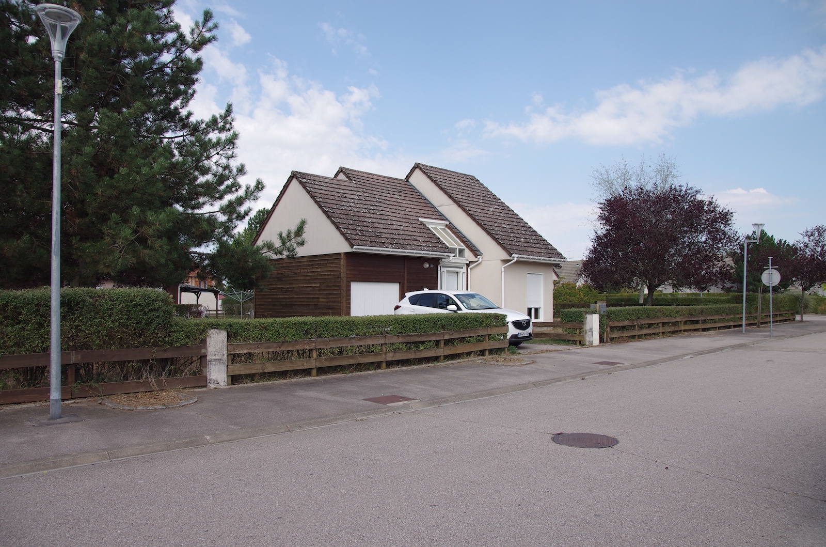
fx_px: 584
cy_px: 274
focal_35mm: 26
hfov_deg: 70.6
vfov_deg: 50.2
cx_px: 413
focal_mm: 17
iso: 100
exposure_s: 1/400
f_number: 4
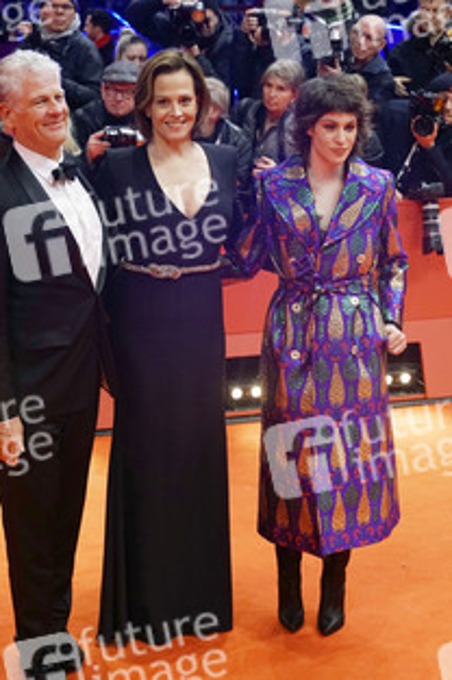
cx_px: 178
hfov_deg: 19.7
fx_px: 1302
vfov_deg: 29.3
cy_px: 339
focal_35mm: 69
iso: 2000
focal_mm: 54
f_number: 5.6
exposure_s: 1/200
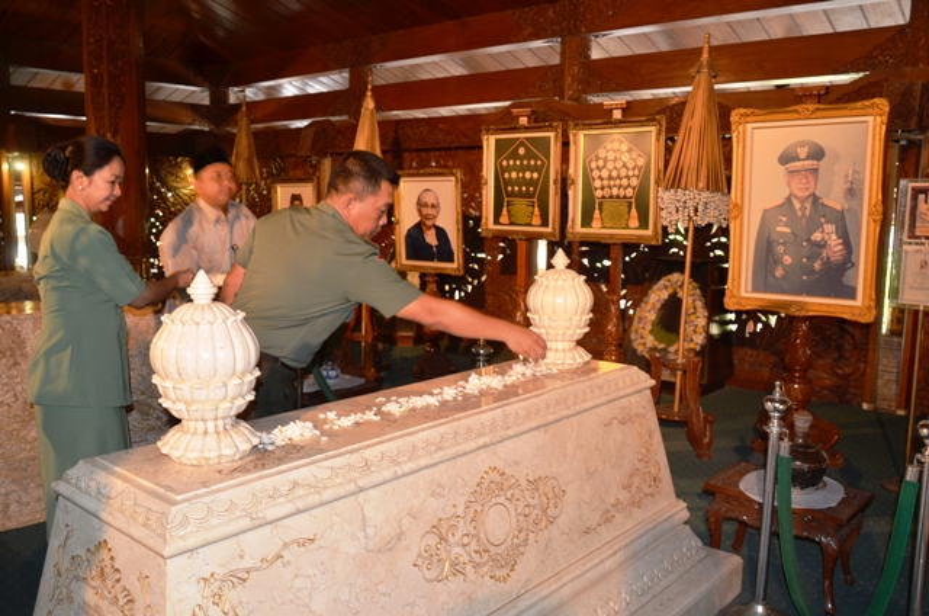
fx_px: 811
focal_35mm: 32
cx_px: 464
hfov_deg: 59.6
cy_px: 308
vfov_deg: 41.5
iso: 400
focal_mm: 21
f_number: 4
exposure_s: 1/8
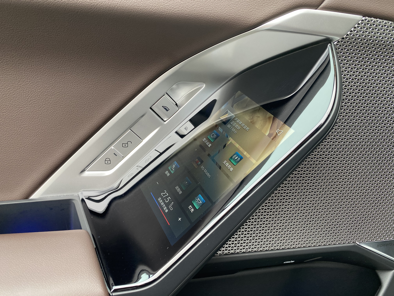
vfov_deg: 53.1
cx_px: 197
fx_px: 296
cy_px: 148
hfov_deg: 67.3
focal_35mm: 26
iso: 125
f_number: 1.8
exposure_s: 1/114
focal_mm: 4.25
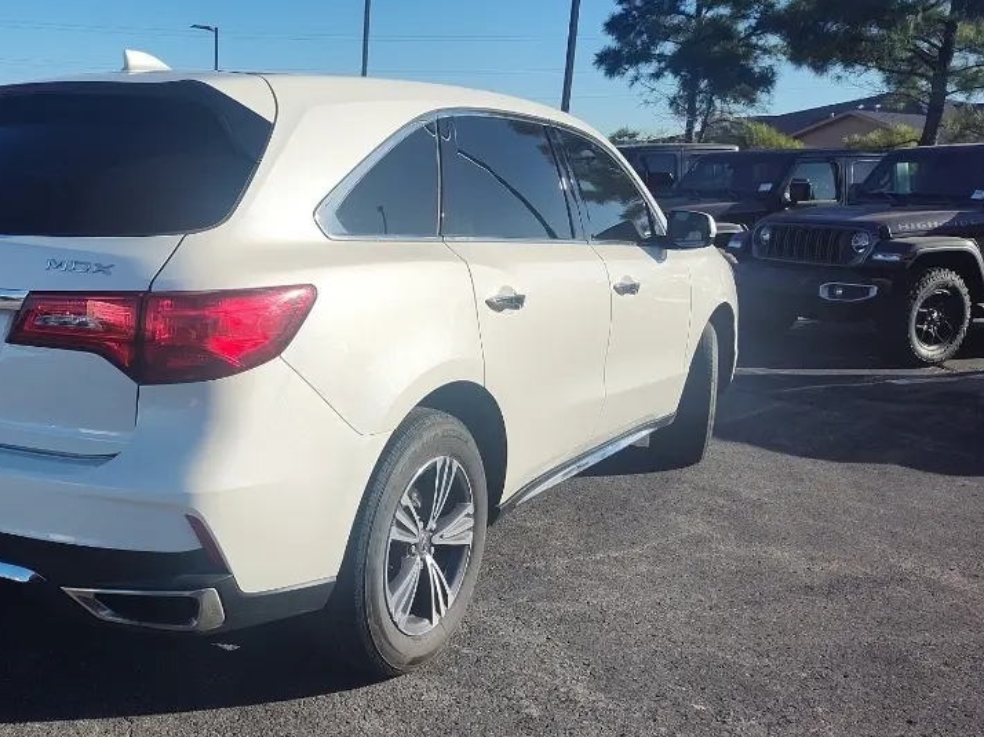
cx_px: 288
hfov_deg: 53.7
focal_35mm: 33
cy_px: 364
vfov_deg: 42.9
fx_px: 938
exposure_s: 1/4178
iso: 100
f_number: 1.8
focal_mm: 5.56
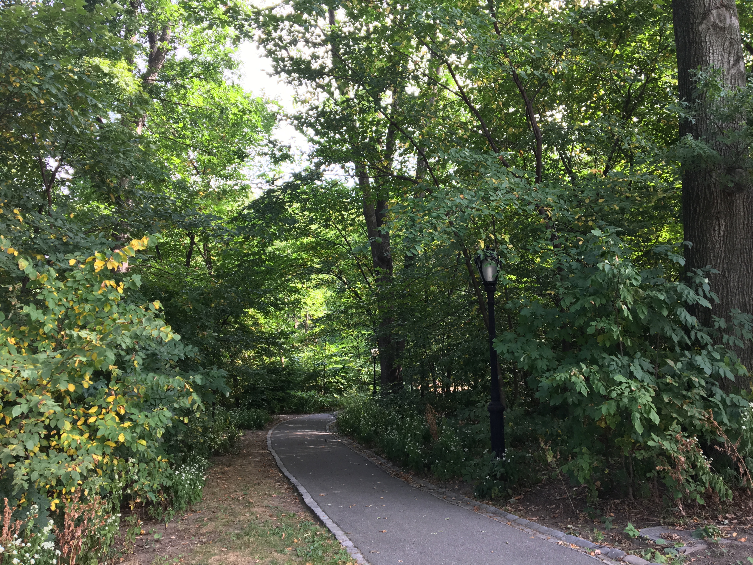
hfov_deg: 61.7
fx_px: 631
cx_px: 376
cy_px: 282
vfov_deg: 48.2
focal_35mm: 29
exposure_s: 1/120
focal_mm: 4.15
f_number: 2.2
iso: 40
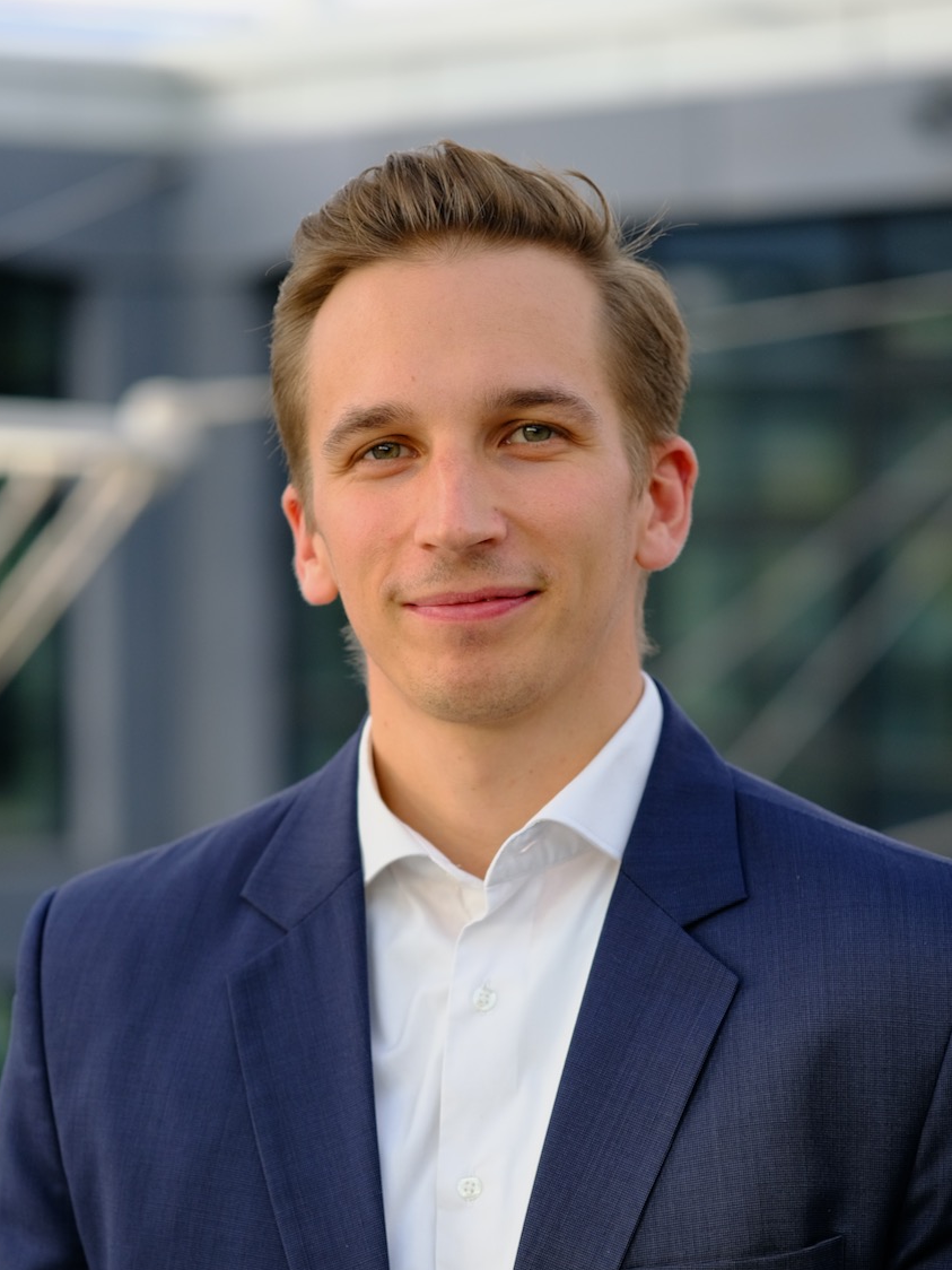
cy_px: 682
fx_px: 3374
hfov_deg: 16.1
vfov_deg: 21.3
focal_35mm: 92
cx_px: 477
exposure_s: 1/640
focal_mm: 56
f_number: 1.7
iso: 320
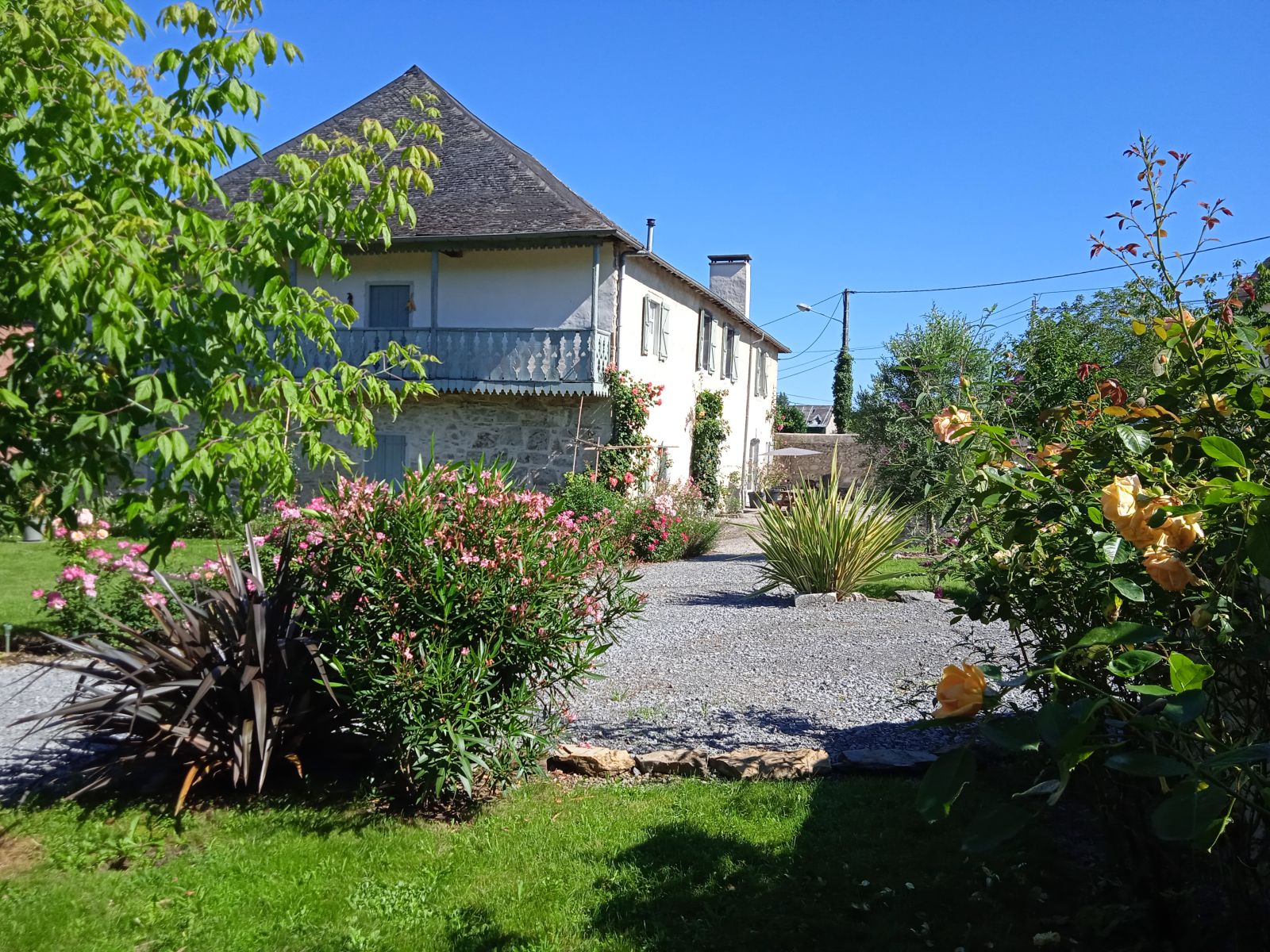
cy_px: 476
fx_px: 1027
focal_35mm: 28
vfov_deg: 49.7
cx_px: 635
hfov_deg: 63.4
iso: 100
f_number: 2.2
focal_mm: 3.43
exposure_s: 1/801
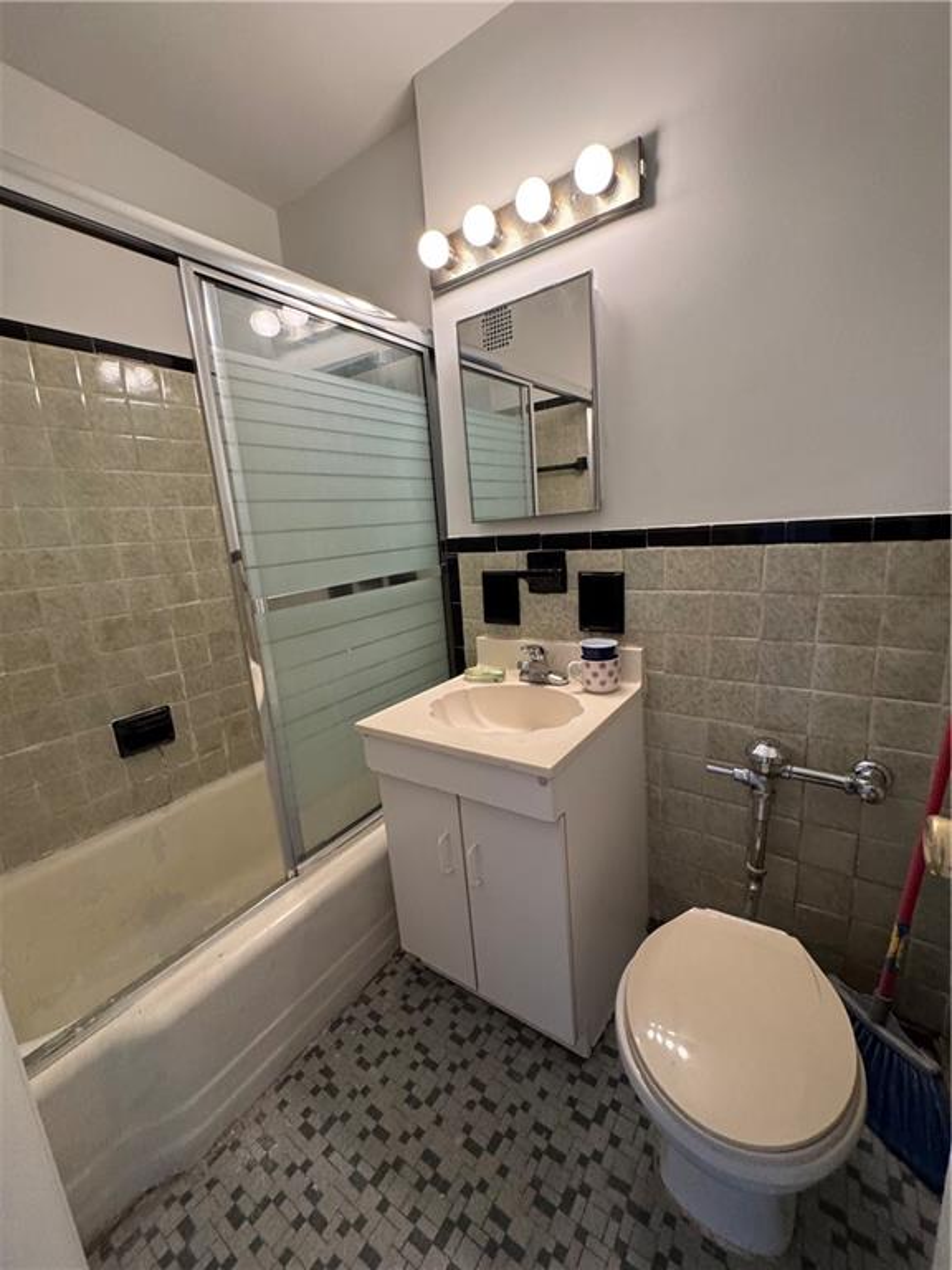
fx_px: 513
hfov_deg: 85.7
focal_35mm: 14
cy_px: 635
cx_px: 476
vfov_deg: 102.1
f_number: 2.2
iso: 500
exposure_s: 1/60
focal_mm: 2.22
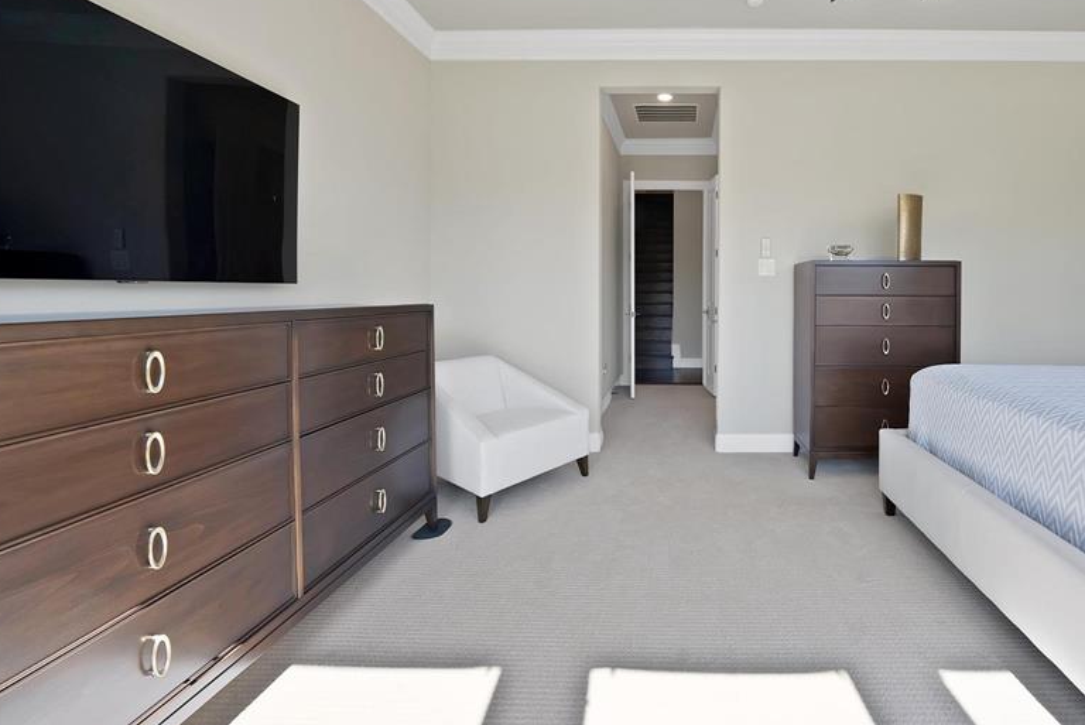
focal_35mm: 16
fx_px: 482
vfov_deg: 73.3
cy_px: 304
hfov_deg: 94.7
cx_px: 680
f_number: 9
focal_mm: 12
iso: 640
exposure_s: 1/25
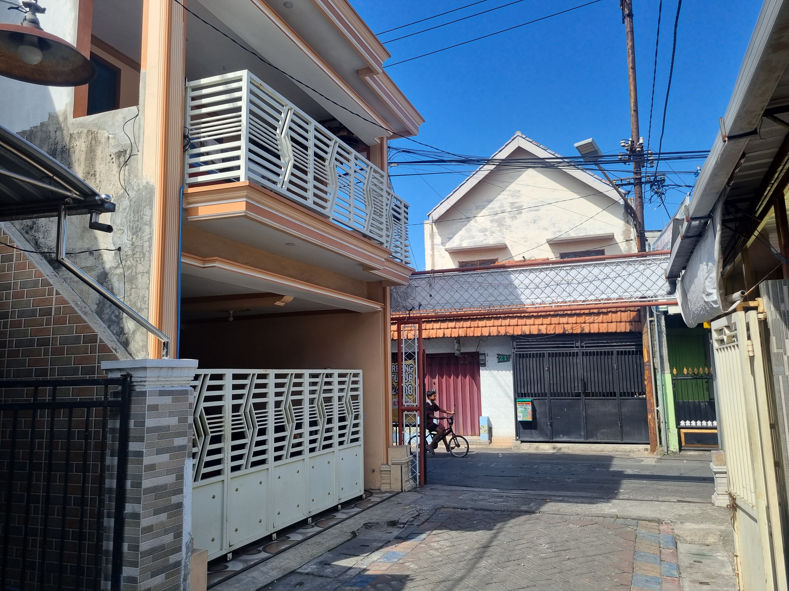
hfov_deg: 67.3
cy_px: 296
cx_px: 394
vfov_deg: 53.1
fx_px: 593
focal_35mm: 26
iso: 50
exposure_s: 1/1708
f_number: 1.8
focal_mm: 5.4
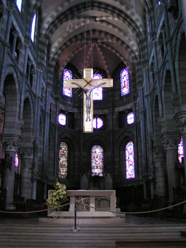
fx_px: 272
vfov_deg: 49.0
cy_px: 124
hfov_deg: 37.7
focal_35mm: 38
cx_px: 93
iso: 200
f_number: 2.8
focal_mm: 5.8
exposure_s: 1/6
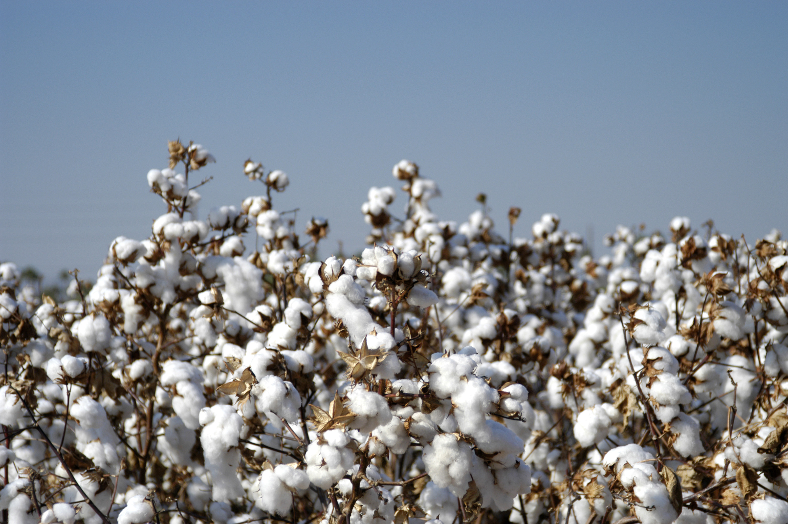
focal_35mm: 98
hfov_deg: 20.9
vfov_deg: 14.0
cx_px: 394
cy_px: 262
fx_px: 2132
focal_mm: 65
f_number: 4.5
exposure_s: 1/2000
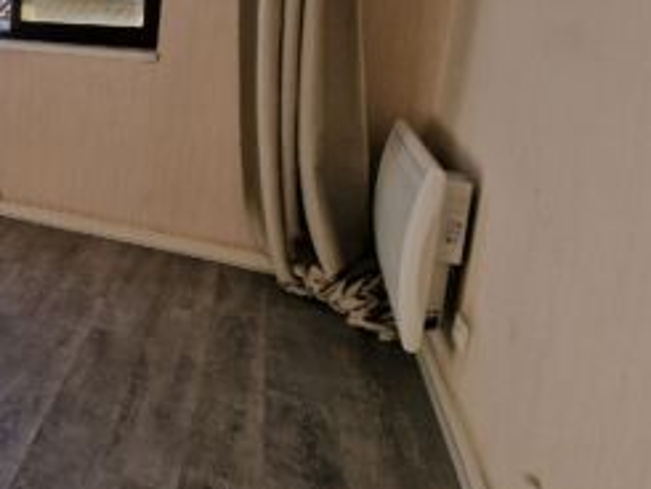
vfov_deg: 39.2
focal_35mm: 34
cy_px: 61
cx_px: -191
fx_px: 640
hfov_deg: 36.1
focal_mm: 2.2
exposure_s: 1/752
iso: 50
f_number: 2.2
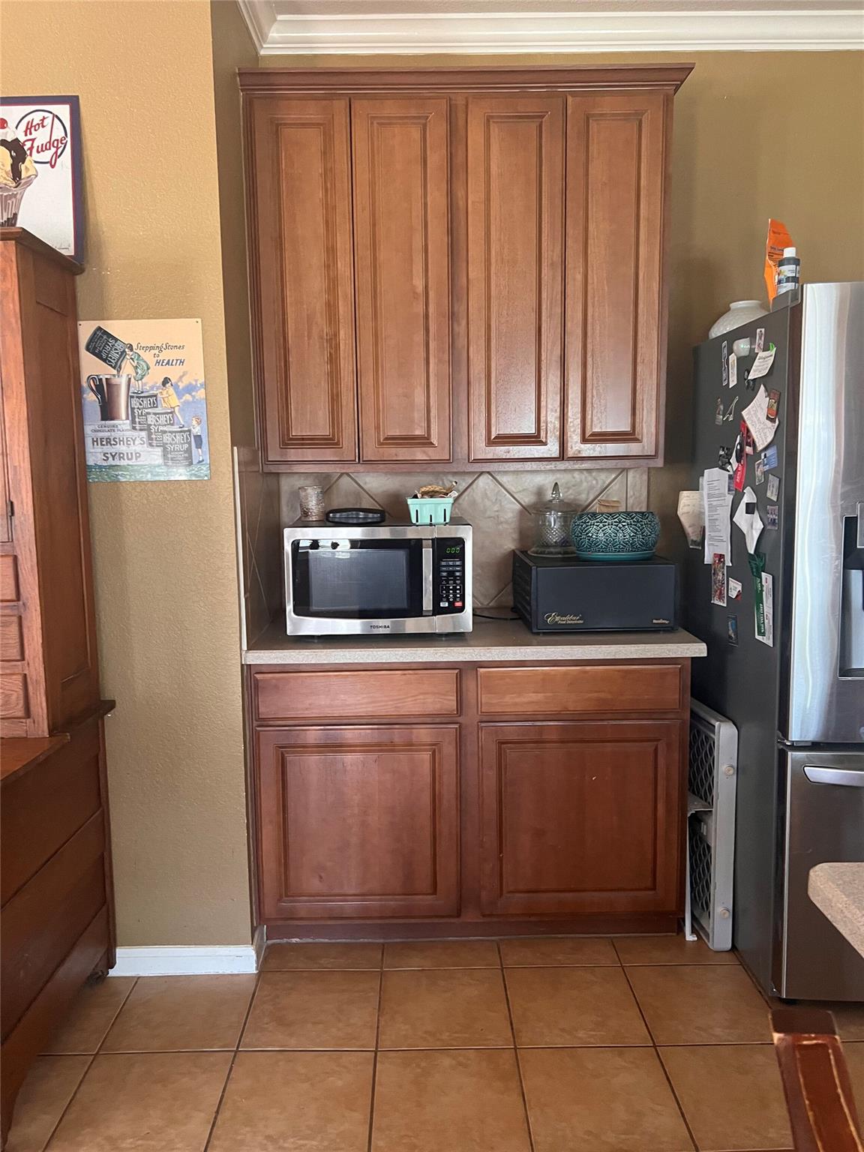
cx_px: 432
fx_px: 865
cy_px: 576
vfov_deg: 67.3
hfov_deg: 53.1
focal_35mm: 26
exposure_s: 1/60
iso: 320
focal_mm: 5.7
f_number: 1.5
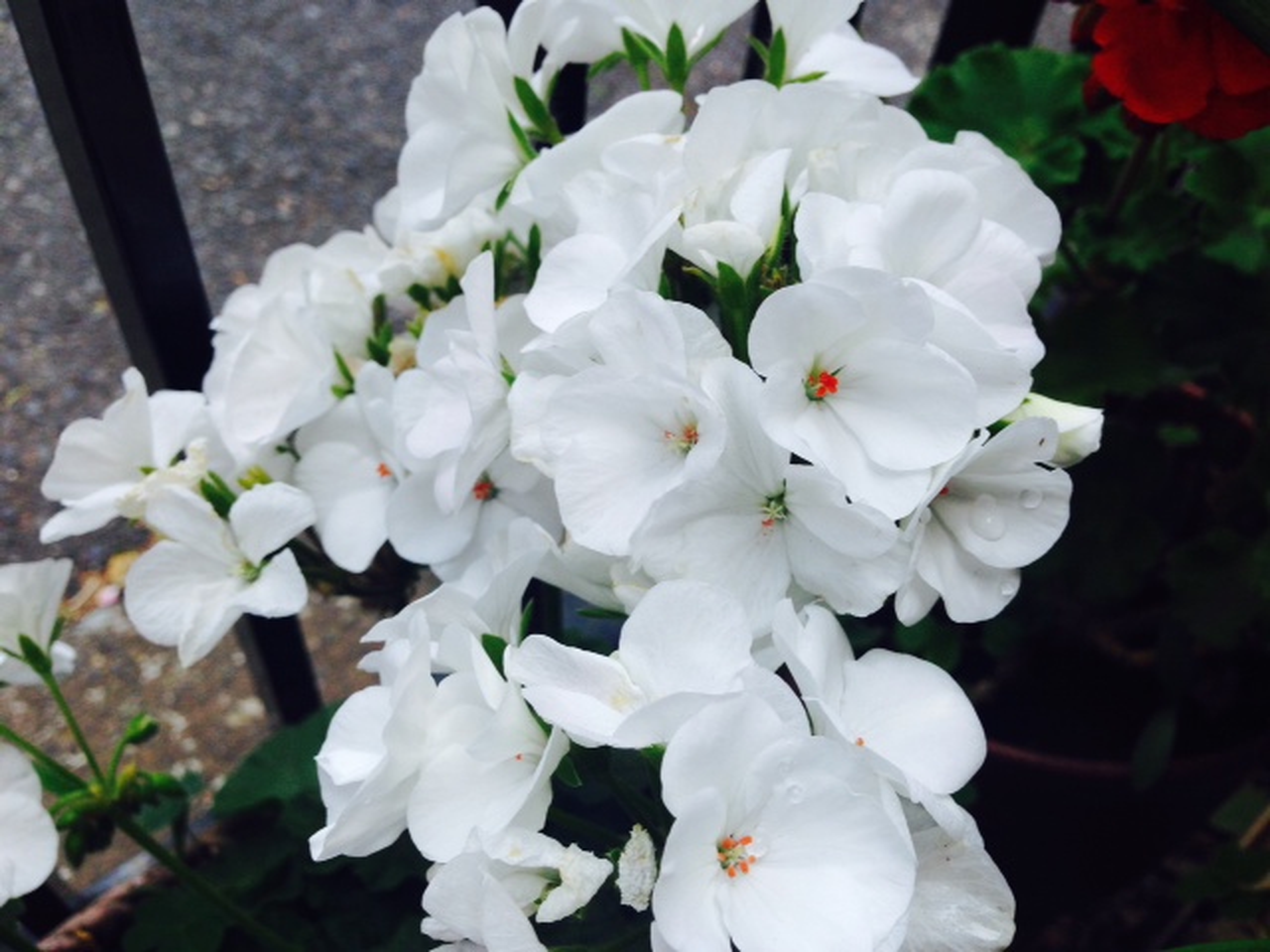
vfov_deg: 42.9
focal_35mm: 33
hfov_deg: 55.4
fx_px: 1211
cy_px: 476
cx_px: 635
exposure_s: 1/516
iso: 50
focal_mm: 4.12
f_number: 2.4
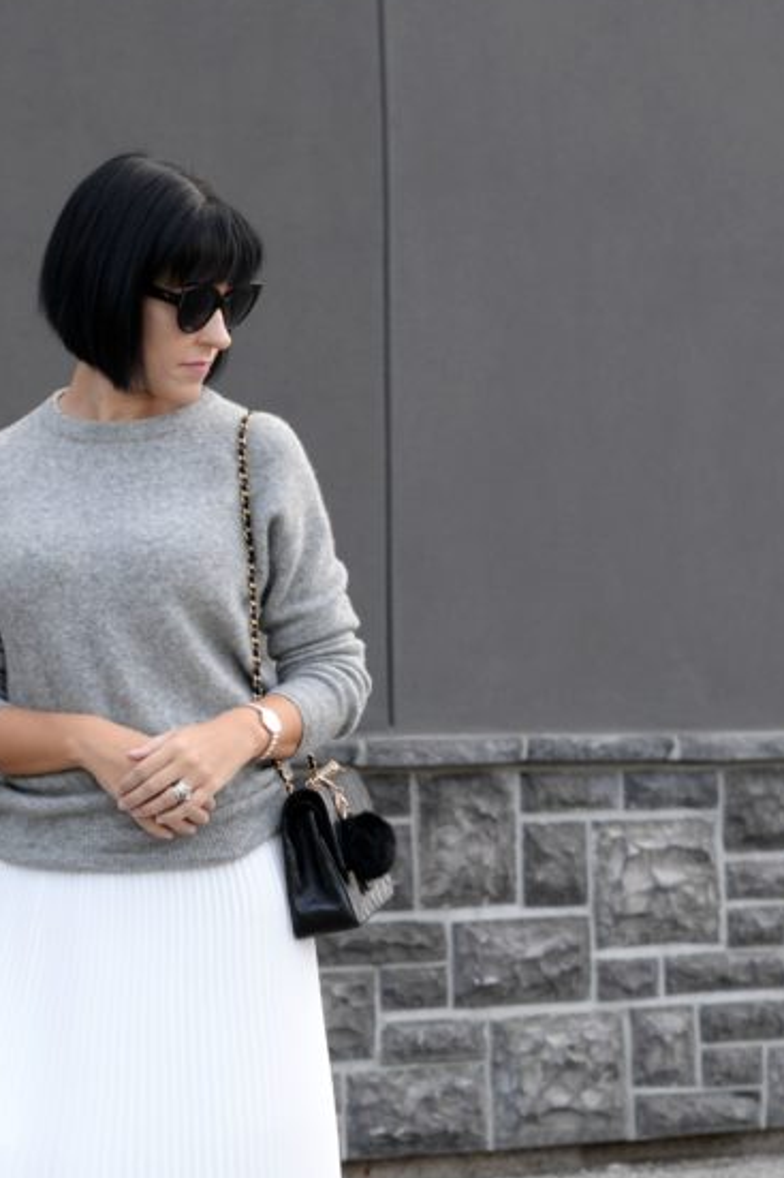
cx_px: 142
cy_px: 825
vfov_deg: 21.8
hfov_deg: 14.6
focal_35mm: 93
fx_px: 3040
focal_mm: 50
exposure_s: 1/200
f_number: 4
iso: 200
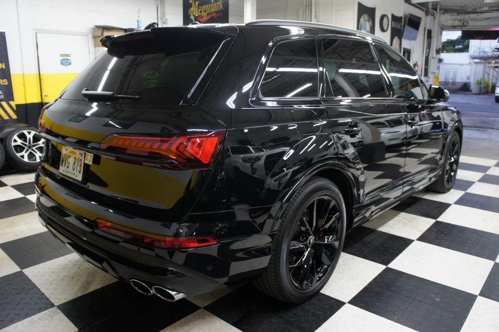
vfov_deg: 47.9
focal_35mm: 27
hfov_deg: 67.4
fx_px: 374
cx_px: 250
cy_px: 166
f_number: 3.5
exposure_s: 1/30
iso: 500
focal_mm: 18
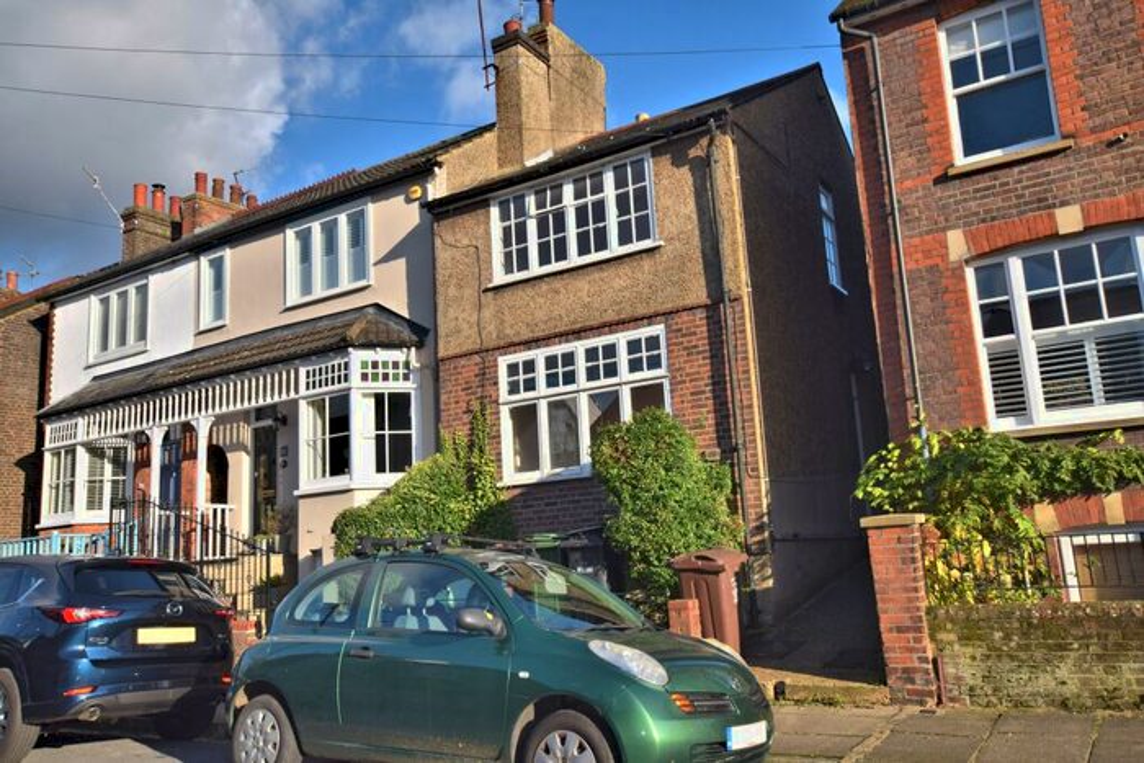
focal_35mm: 30
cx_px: 572
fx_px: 953
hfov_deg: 61.9
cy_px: 382
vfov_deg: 43.6
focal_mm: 20
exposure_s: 1/200
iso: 100
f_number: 9
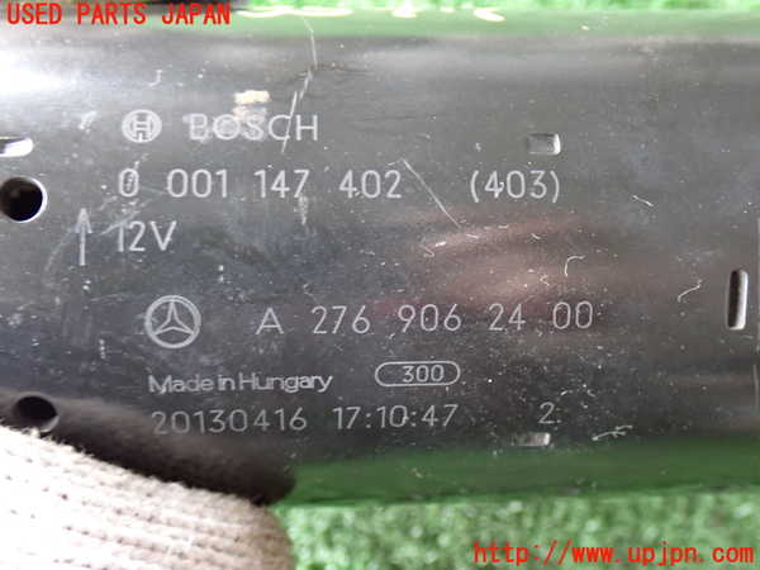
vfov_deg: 32.9
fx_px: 966
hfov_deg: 42.9
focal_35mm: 44
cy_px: 285
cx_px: 380
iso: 800
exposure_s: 1/15
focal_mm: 7.84
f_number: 2.9
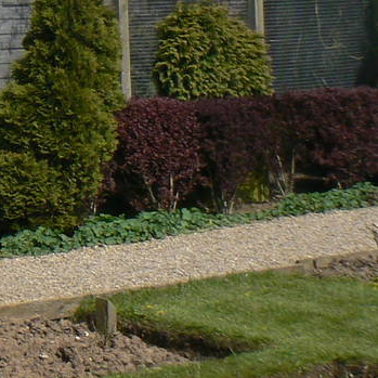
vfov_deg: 11.8
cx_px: -388
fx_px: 1804
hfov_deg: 10.9
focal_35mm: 146
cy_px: -52
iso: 80
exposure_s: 1/400
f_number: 7.1
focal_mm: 6
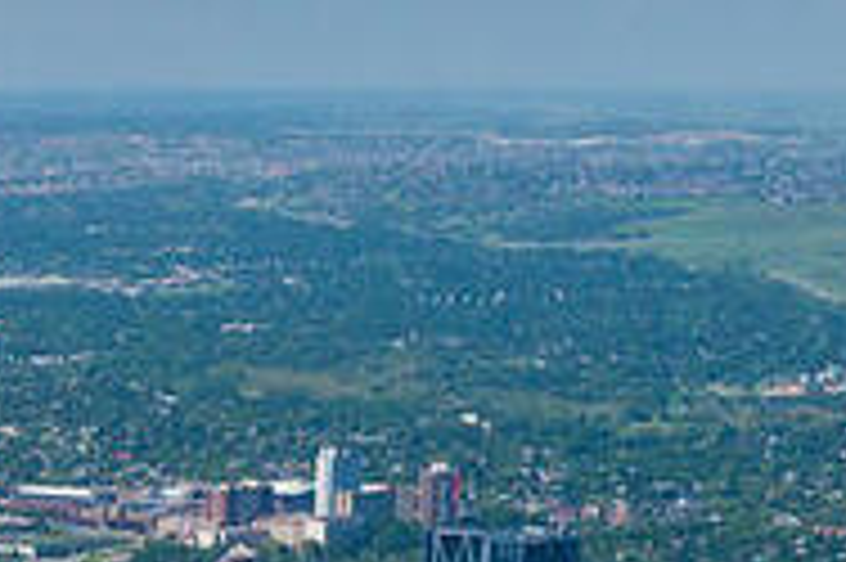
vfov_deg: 5.1
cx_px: -824
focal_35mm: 262
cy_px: 1245
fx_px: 6151
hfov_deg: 7.6
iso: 800
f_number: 8
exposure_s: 1/1000
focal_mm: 48
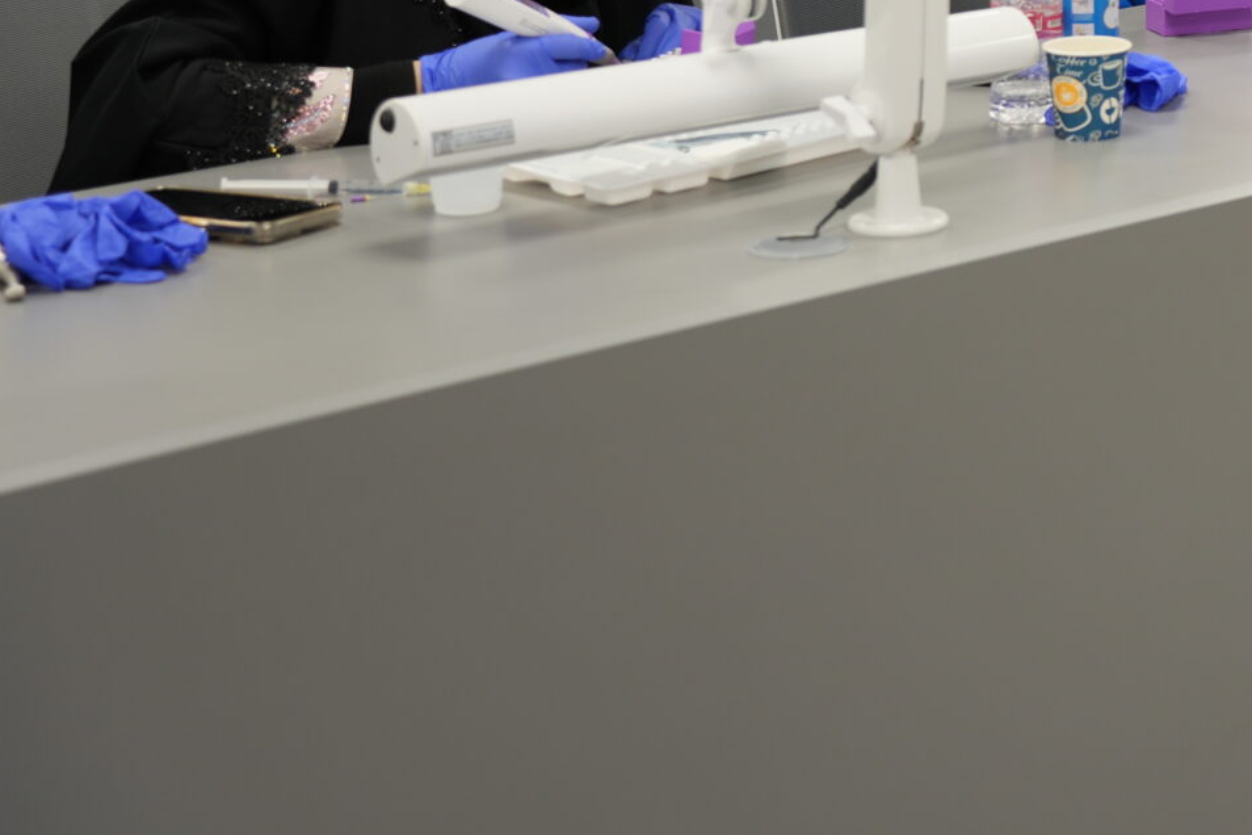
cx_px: 1630
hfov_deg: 18.6
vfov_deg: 13.0
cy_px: -211
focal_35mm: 102
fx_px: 3547
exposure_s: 1/40
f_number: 2.8
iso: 100
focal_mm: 38
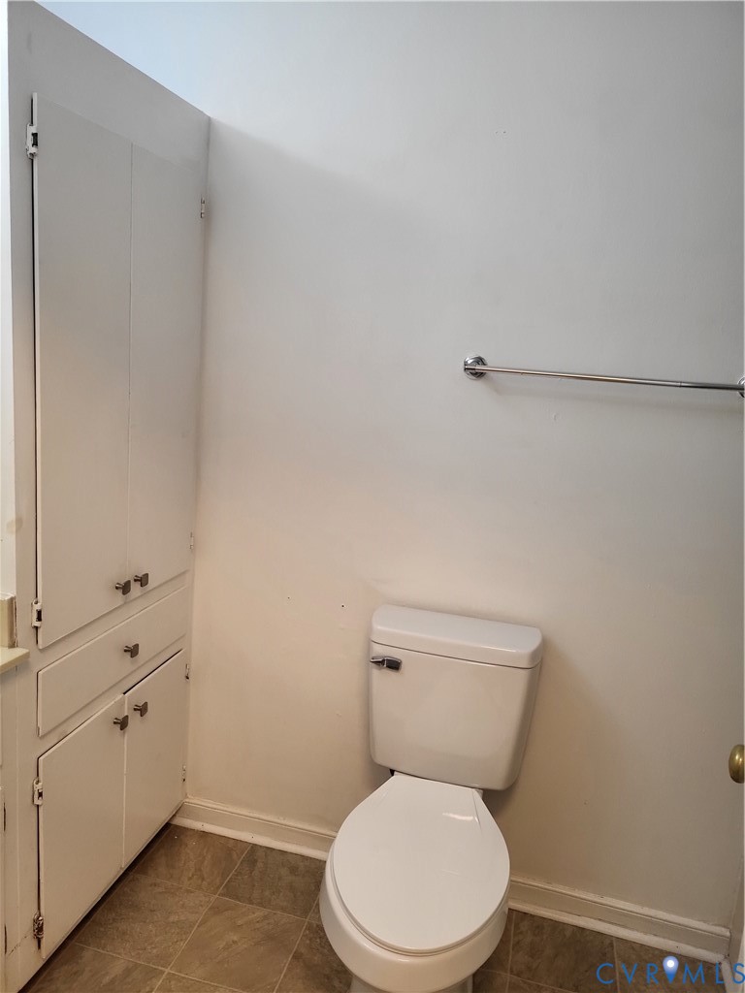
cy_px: 496
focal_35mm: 26
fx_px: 746
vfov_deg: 67.3
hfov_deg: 53.1
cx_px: 372
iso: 160
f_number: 1.8
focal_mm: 5.4
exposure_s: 1/120
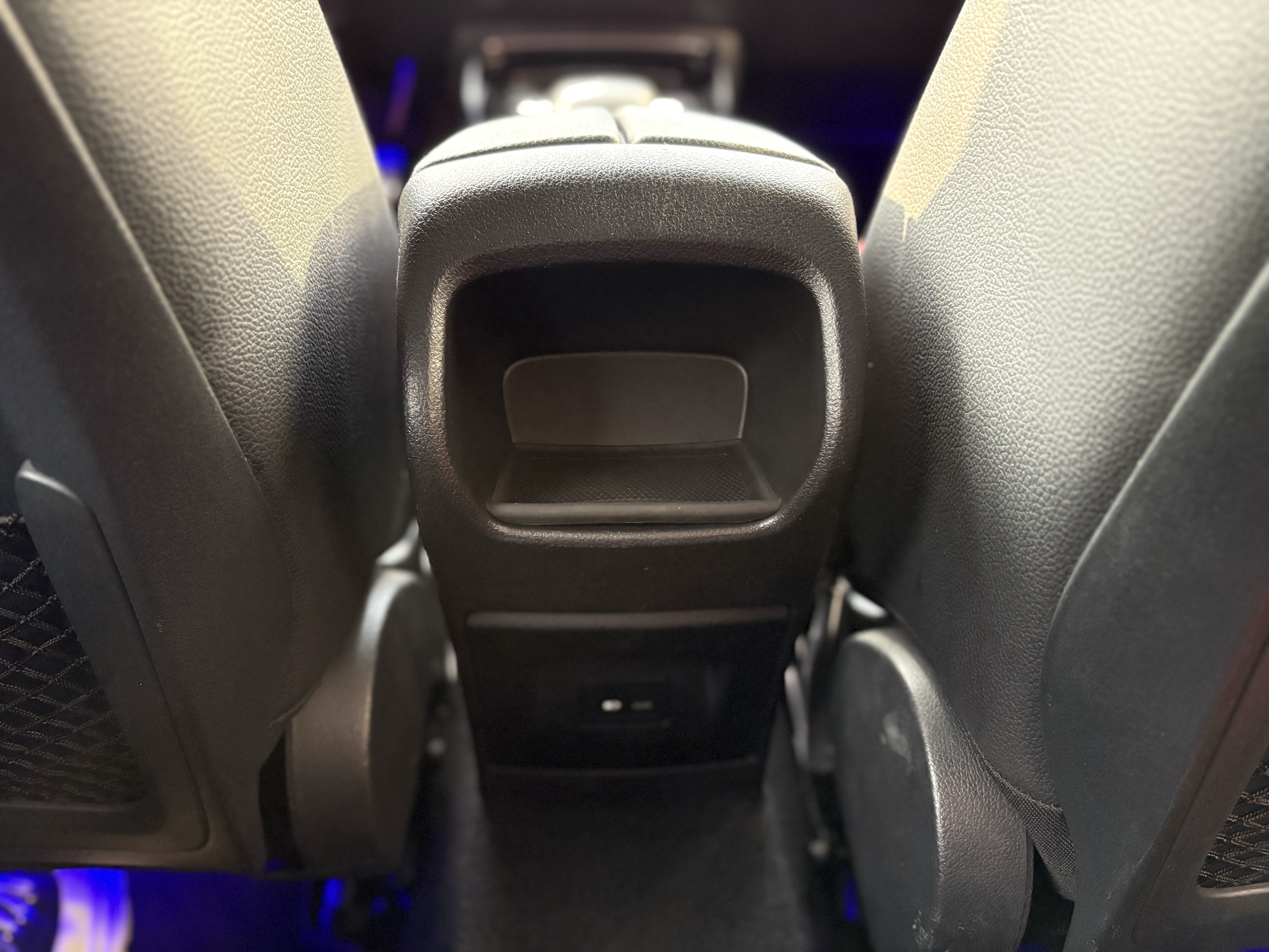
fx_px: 953
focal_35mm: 26
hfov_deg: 67.3
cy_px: 476
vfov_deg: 53.1
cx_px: 634
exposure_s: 1/40
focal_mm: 5.96
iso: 640
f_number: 1.6
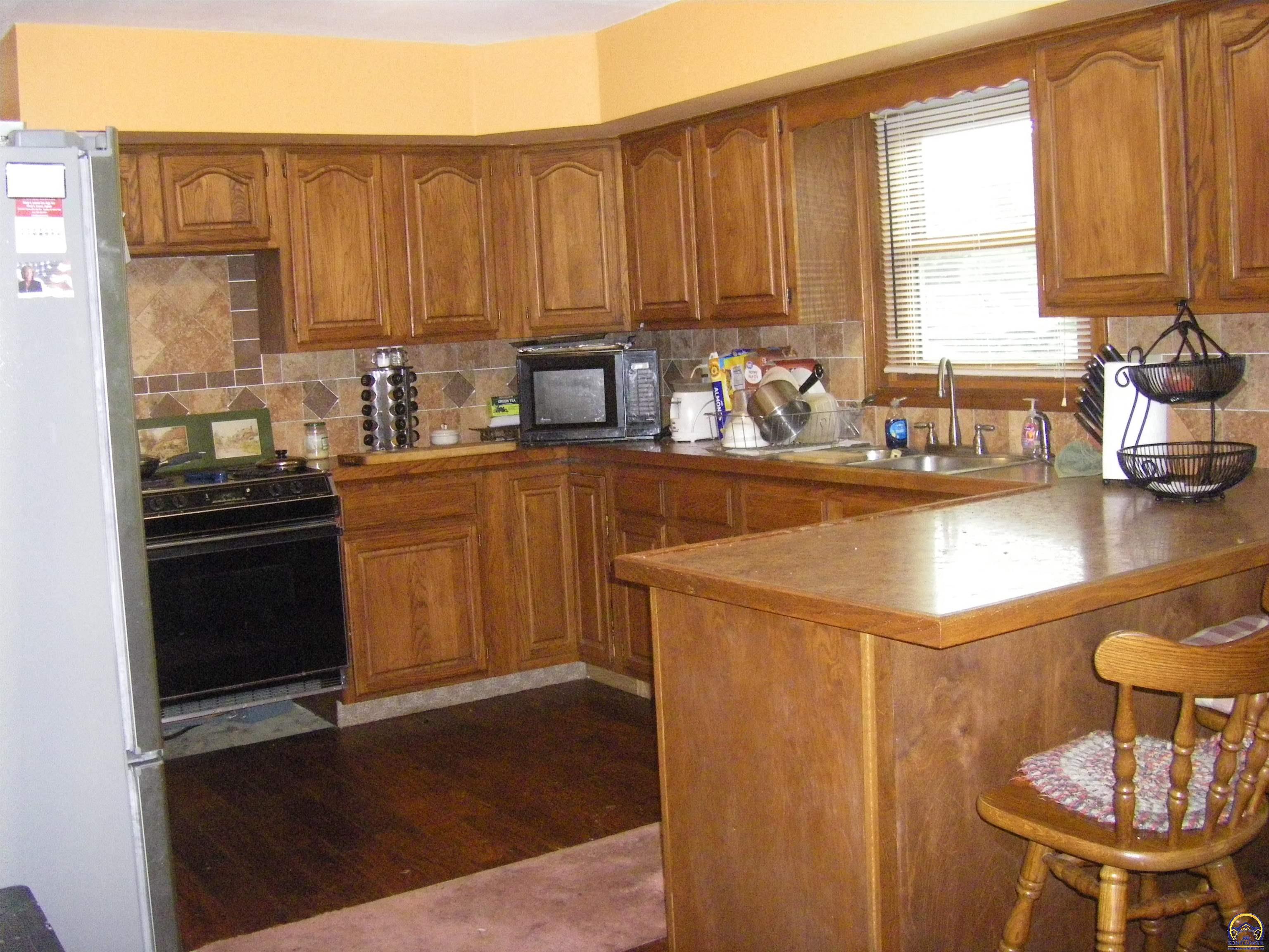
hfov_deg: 49.0
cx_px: 634
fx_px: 1393
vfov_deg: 37.7
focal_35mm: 38
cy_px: 476
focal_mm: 6.3
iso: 800
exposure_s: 1/50
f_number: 3.5
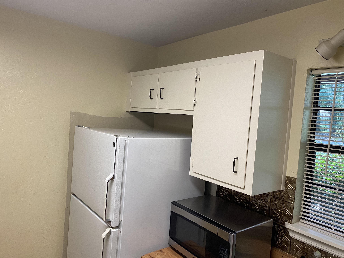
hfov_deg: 67.3
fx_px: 258
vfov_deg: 53.1
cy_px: 129
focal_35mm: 26
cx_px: 172
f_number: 1.8
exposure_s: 1/60
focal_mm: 4.25
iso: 125
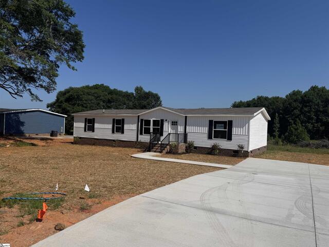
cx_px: 164
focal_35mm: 24
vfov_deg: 56.8
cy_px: 124
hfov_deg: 71.6
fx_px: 228
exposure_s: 1/9009
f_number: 1.78
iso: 80
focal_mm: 6.76
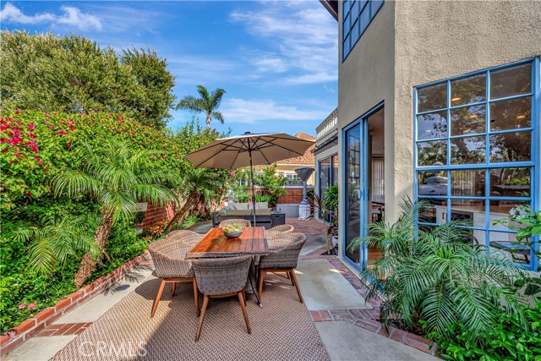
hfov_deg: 100.4
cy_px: 180
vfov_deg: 77.4
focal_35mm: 15
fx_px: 225
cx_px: 270
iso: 125
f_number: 6.3
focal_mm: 10
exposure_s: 1/320
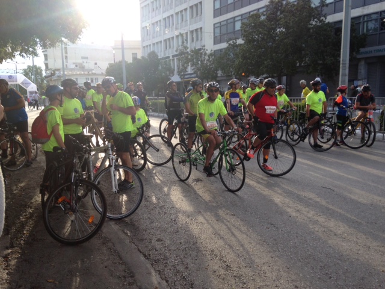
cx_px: 192
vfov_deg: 42.9
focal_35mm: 33
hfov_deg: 55.4
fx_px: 367
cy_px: 144
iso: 50
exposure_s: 1/313
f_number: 2.4
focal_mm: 4.12
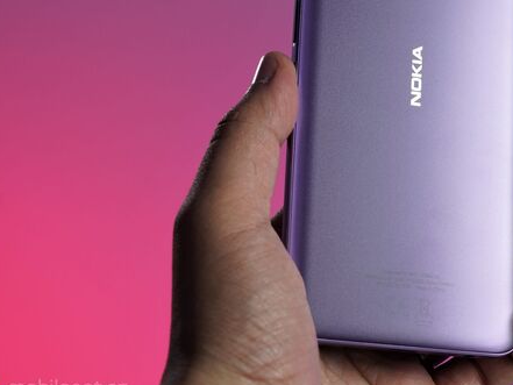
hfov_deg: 17.4
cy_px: 98
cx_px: 430
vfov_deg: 13.2
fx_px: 1660
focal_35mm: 112
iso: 800
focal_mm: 62
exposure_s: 1/125
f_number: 7.1
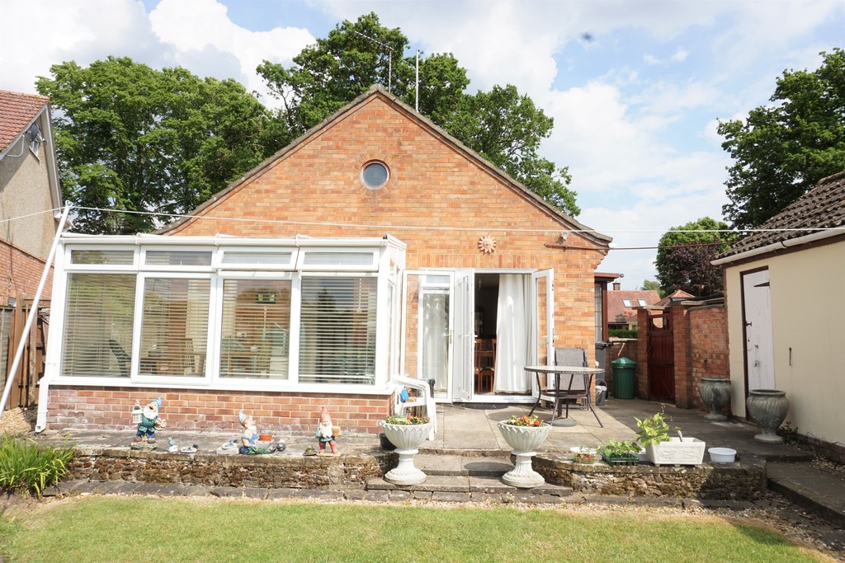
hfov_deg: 73.7
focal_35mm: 24
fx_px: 563
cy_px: 282
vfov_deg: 53.1
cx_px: 422
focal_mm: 16
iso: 200
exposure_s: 1/125
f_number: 14
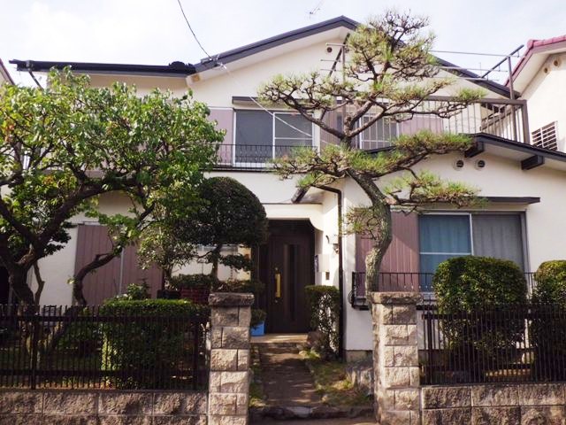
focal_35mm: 26
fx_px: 425
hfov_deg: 67.3
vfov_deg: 53.1
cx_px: 283
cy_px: 212
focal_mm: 4.7
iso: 64
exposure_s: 1/125
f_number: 7.9
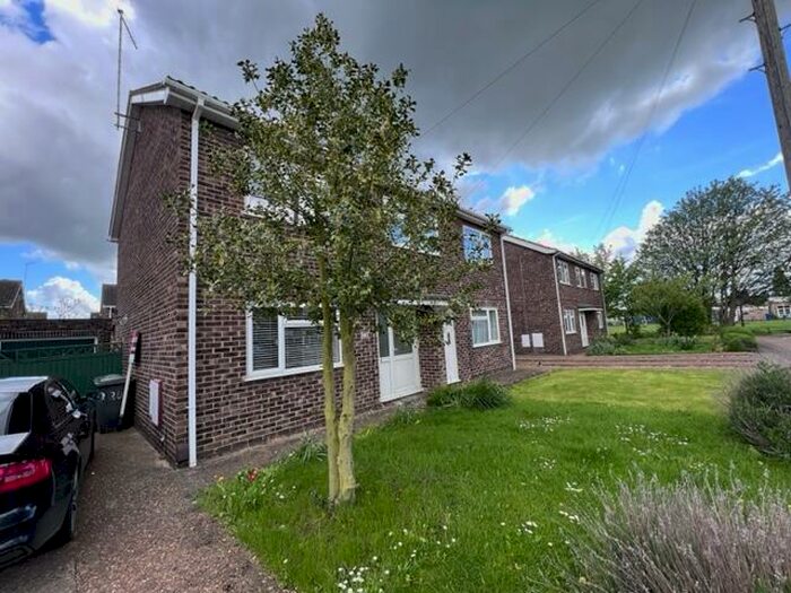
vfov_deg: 89.9
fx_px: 297
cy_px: 296
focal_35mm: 13
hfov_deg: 106.2
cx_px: 396
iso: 32
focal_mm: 1.57
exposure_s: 1/351
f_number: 1.8
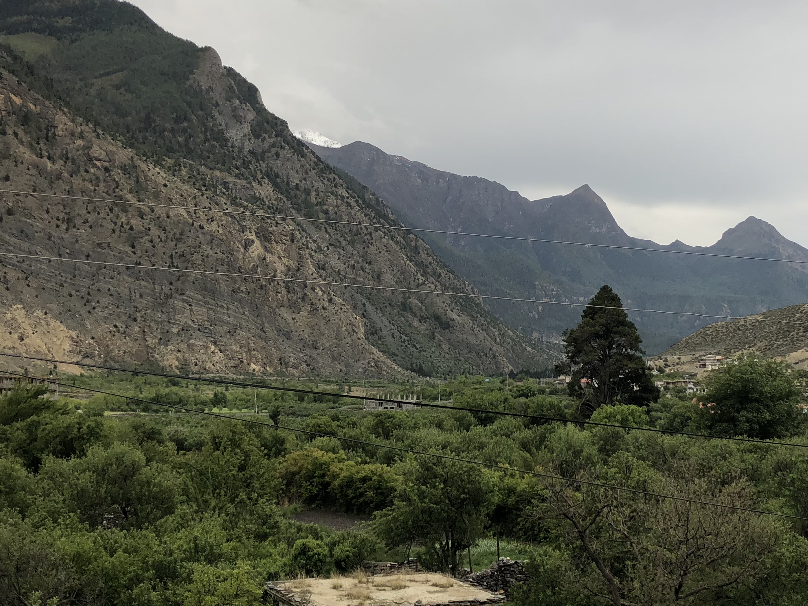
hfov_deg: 39.4
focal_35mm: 48
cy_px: 272
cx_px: 502
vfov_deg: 30.2
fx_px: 1120
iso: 20
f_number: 1.8
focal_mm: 3.99
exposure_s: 1/151
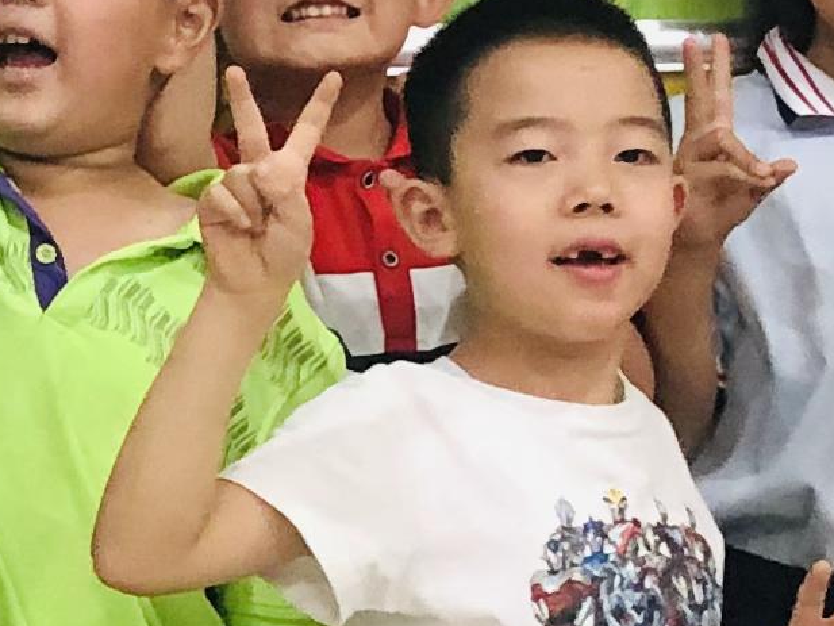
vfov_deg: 8.1
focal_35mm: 183
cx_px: -387
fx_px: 4410
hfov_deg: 10.5
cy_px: 284
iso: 250
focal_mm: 4
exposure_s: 1/50
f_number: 1.8
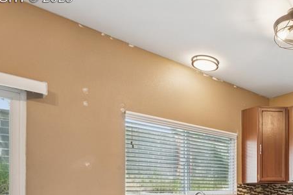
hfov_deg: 48.3
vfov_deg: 35.7
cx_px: 277
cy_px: 188
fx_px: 277
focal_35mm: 34
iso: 100
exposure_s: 1.6
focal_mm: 15
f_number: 11
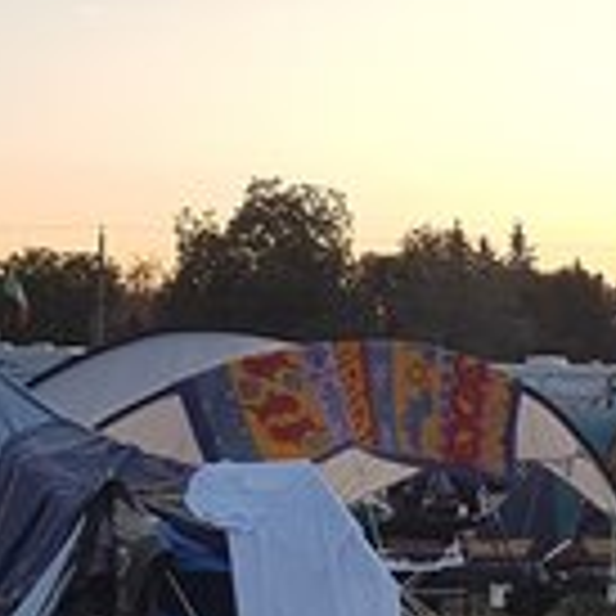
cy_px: 337
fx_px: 2698
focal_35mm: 134
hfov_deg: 12.9
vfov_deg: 13.0
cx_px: 612
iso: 40
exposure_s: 1/171
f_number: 1.7
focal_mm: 4.2
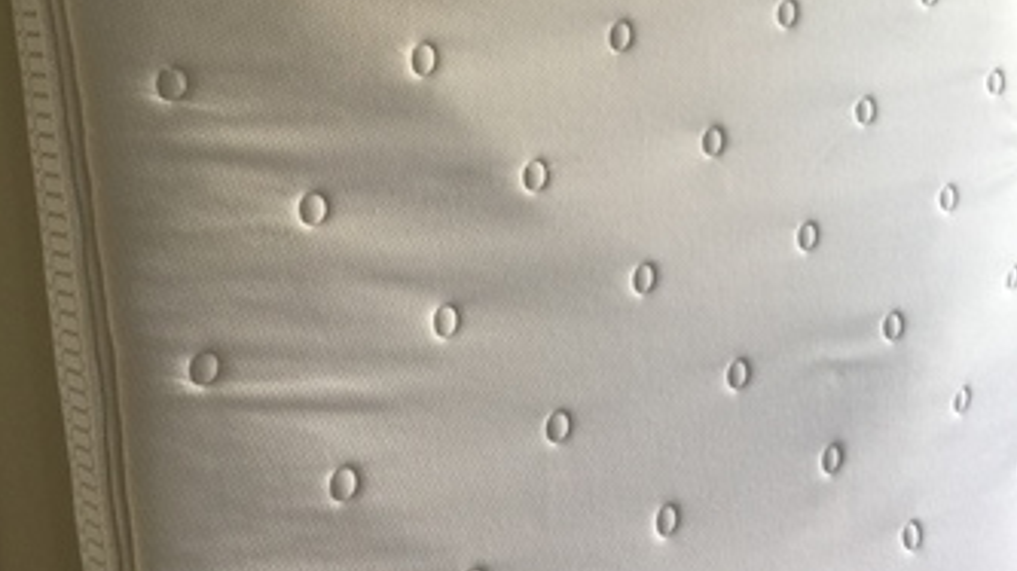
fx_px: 1159
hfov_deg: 47.4
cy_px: 38
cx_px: 504
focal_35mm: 43
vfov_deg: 26.6
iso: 32
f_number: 2.2
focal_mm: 4.15
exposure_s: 1/30
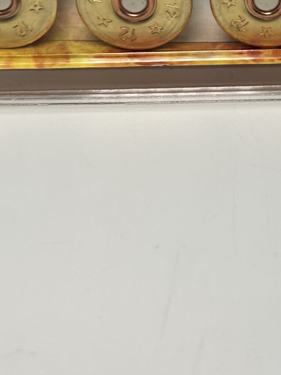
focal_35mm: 79
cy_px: -57
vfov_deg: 23.0
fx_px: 855
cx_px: 298
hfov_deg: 18.1
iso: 50
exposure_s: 1/940
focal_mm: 5.7
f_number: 1.5
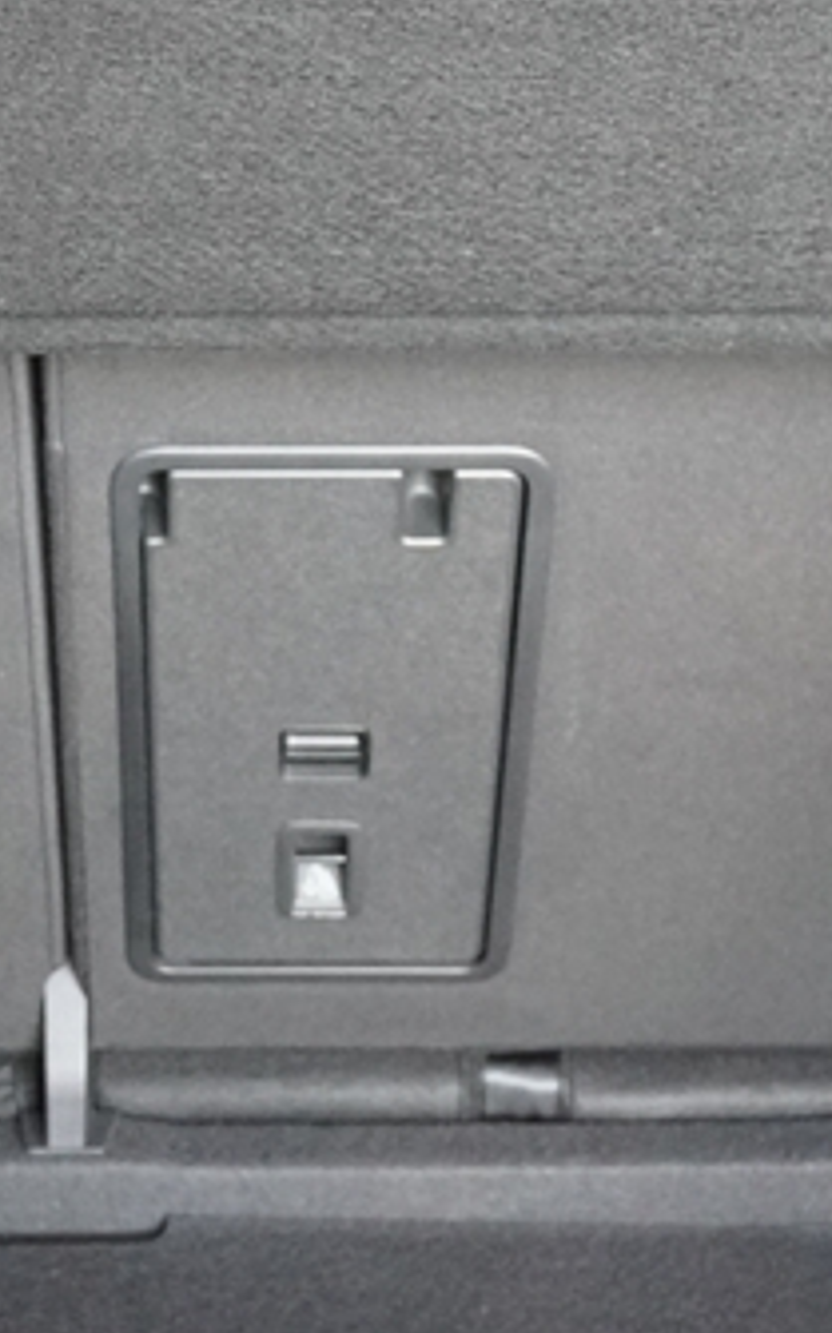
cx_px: 223
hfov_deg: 16.3
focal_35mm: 80
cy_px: 885
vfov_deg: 25.8
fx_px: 2890
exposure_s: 1/160
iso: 4000
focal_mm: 17
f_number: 2.8
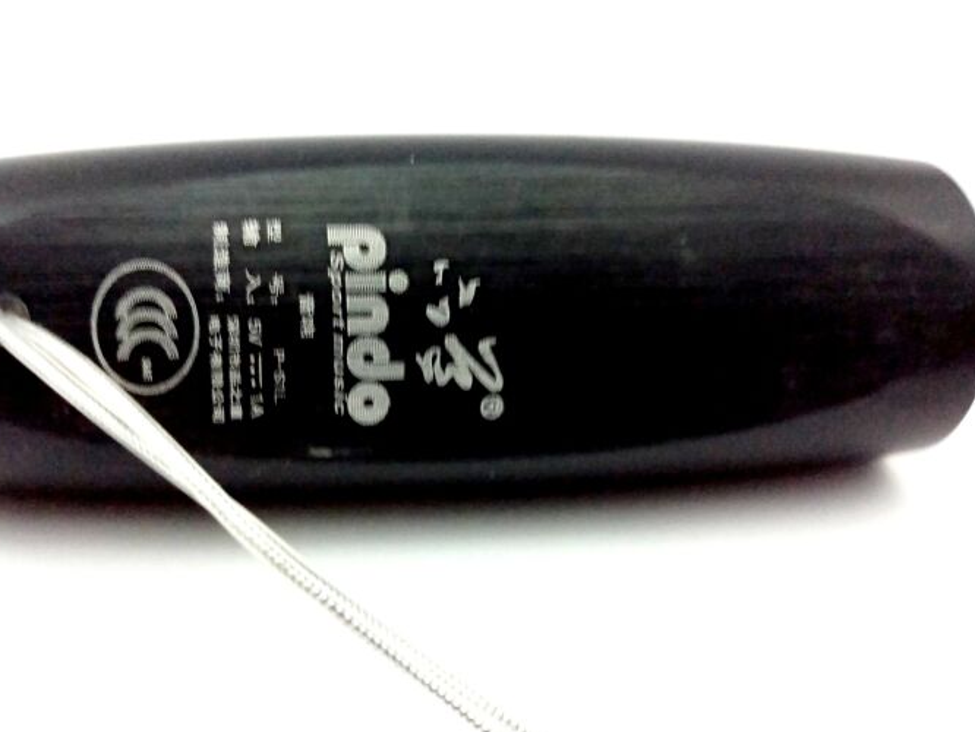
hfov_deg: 59.9
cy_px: 392
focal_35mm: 30
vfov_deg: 46.8
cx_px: 445
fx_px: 845
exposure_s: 1/25
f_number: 1.8
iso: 623
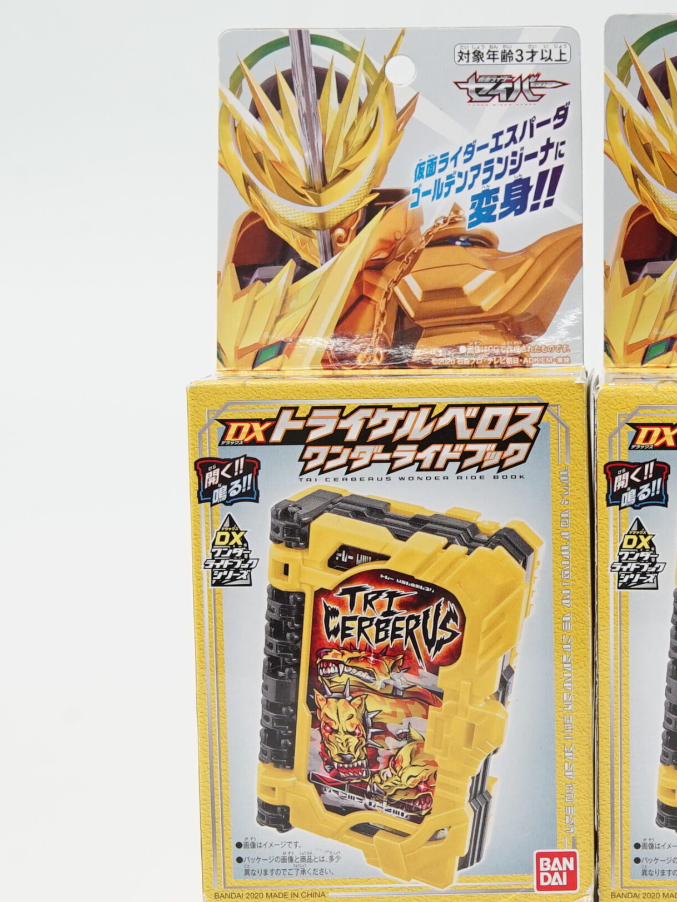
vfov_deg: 21.5
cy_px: 457
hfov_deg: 16.1
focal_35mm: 91
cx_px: 590
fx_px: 2373
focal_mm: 40
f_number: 10
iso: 1000
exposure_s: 1/20
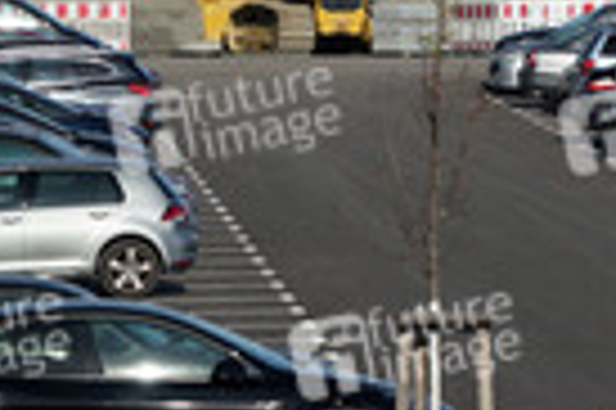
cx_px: 735
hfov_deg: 3.9
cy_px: -216
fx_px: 8938
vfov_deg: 2.6
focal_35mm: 523
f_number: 7.1
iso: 100
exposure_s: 1/200
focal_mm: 159
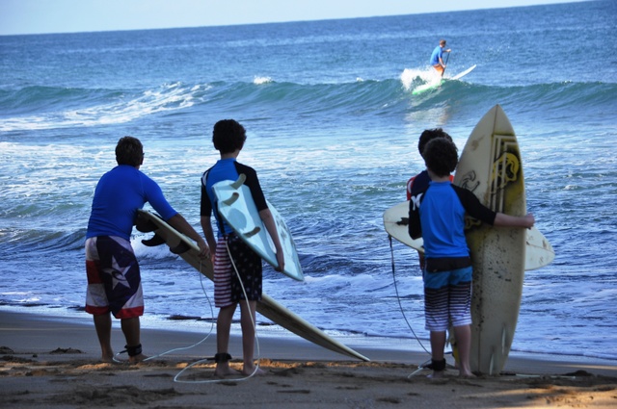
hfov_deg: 13.7
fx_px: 2568
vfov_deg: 9.1
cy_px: 204
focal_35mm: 150
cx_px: 308
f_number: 5.6
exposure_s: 1/1250
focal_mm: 100
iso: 400
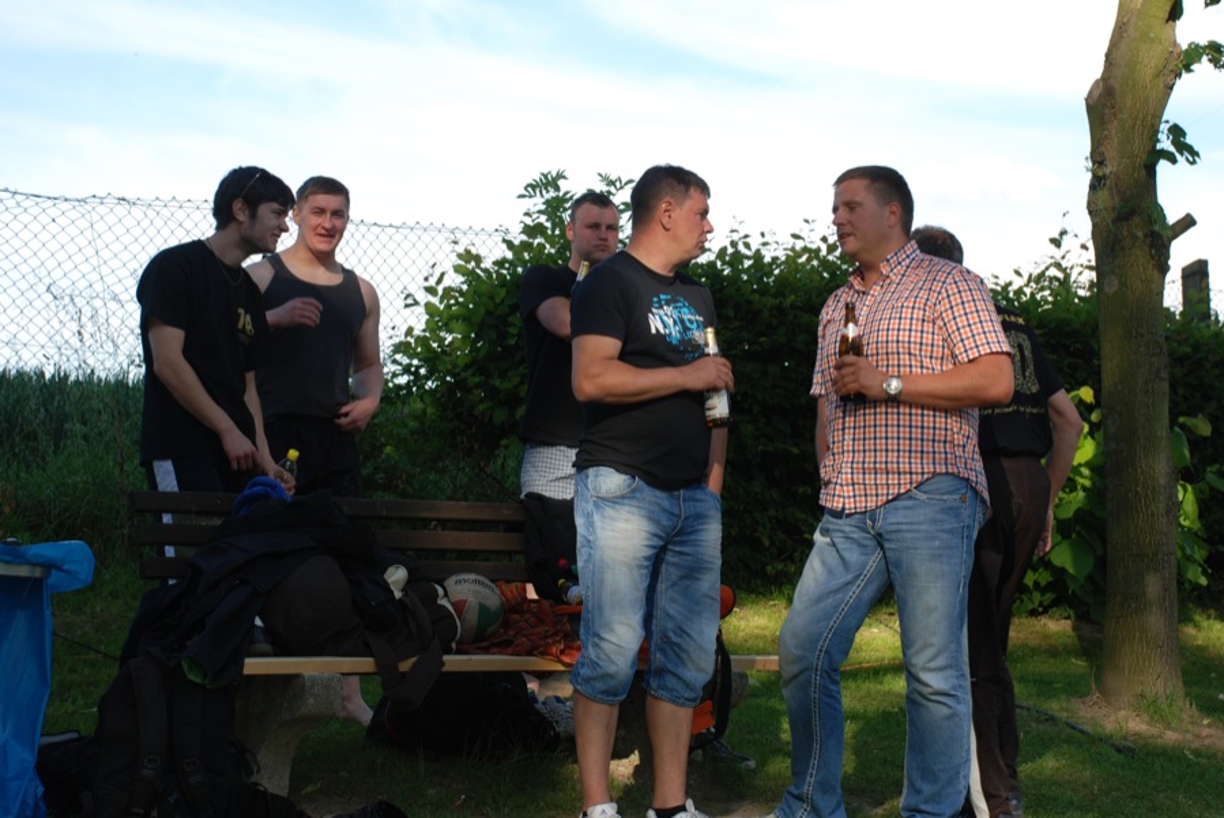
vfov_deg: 16.7
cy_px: 353
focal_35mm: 82
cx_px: 662
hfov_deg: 24.7
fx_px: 2790
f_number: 4.8
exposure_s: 1/160
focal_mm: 48
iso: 100
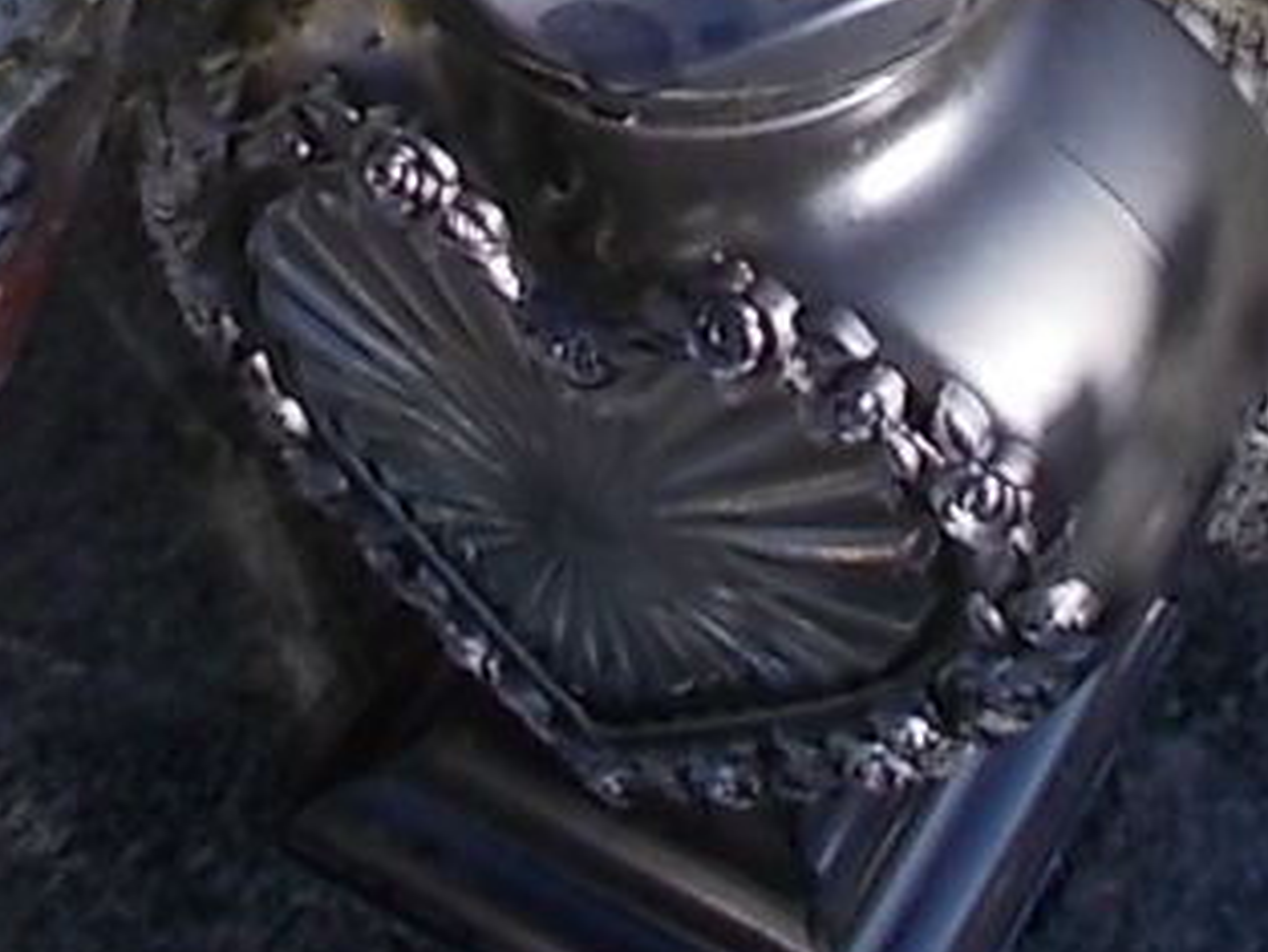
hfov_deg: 14.8
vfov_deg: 9.9
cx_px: 596
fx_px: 4874
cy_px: -1260
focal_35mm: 133
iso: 80
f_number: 3.2
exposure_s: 1/200
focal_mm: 4.6
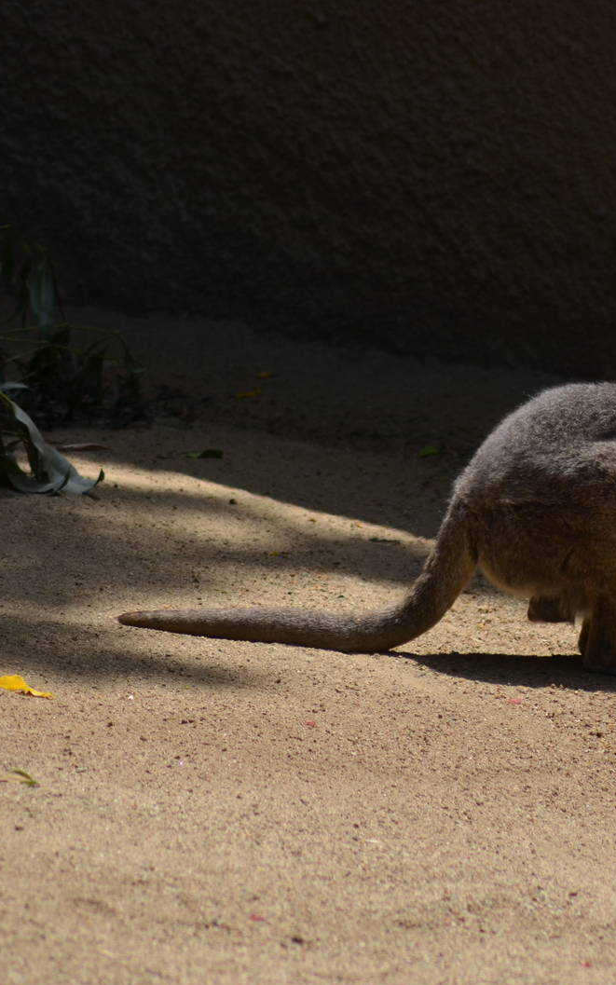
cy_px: 493
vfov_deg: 4.0
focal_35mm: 531
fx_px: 14257
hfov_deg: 2.5
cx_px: 574
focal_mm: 230
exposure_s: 1/2000
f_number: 5.6
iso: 400
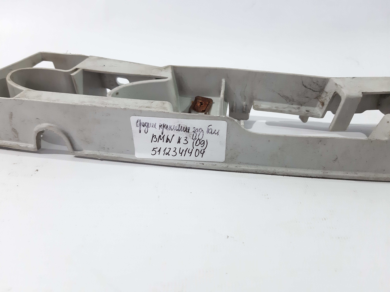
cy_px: 146
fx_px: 304
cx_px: 195
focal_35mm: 27
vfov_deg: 51.4
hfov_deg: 65.3
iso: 200
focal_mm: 3.93
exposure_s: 1/50
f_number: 1.7
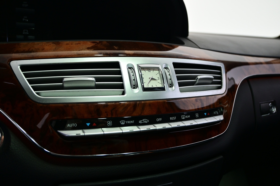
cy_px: 93
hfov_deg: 57.2
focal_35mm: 33
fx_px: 257
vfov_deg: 40.0
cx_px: 140
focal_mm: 22
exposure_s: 1/40
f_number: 4
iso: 900
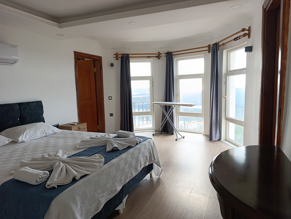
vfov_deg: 59.0
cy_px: 110
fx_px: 194
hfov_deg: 73.8
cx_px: 146
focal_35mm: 23
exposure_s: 1/100
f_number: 1.6
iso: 125
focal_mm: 6.14
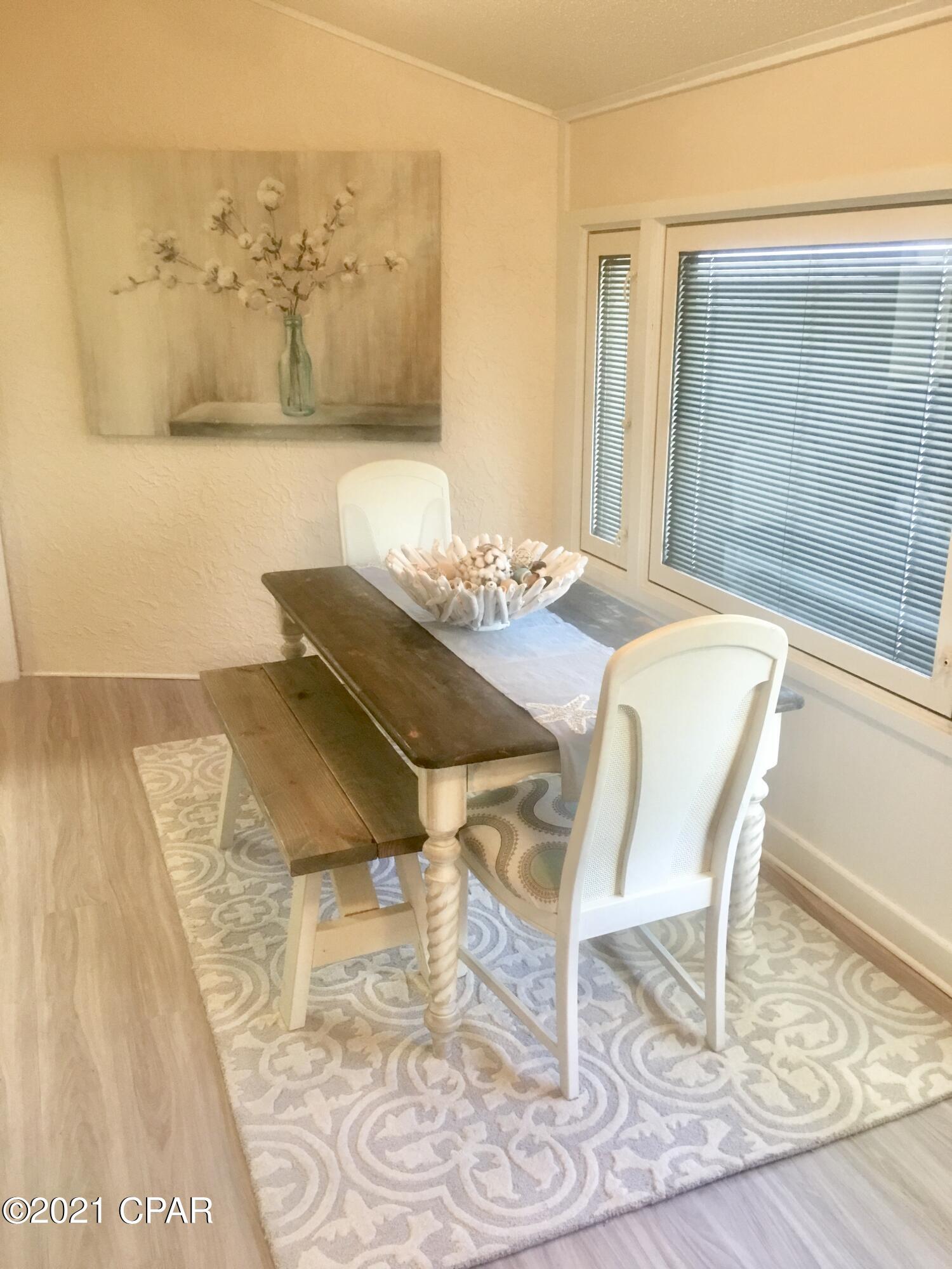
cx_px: 476
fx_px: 1063
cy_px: 634
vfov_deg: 61.7
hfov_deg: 48.2
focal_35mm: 29
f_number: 2.2
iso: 64
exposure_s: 1/15
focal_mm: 4.15
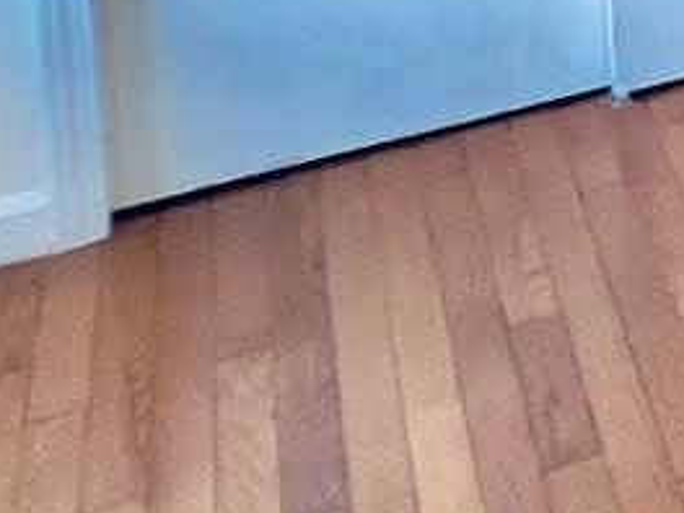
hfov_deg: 12.3
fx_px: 1996
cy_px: -741
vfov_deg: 11.8
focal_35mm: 101
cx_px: 1897
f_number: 1.8
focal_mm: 1.57
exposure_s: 1/120
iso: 125
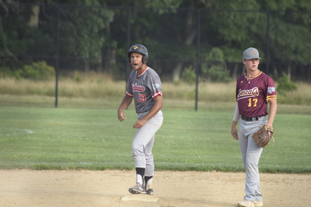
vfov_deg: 3.5
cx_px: 156
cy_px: 104
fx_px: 3369
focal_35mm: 390
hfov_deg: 5.3
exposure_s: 1/640
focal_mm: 260
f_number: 5
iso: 400
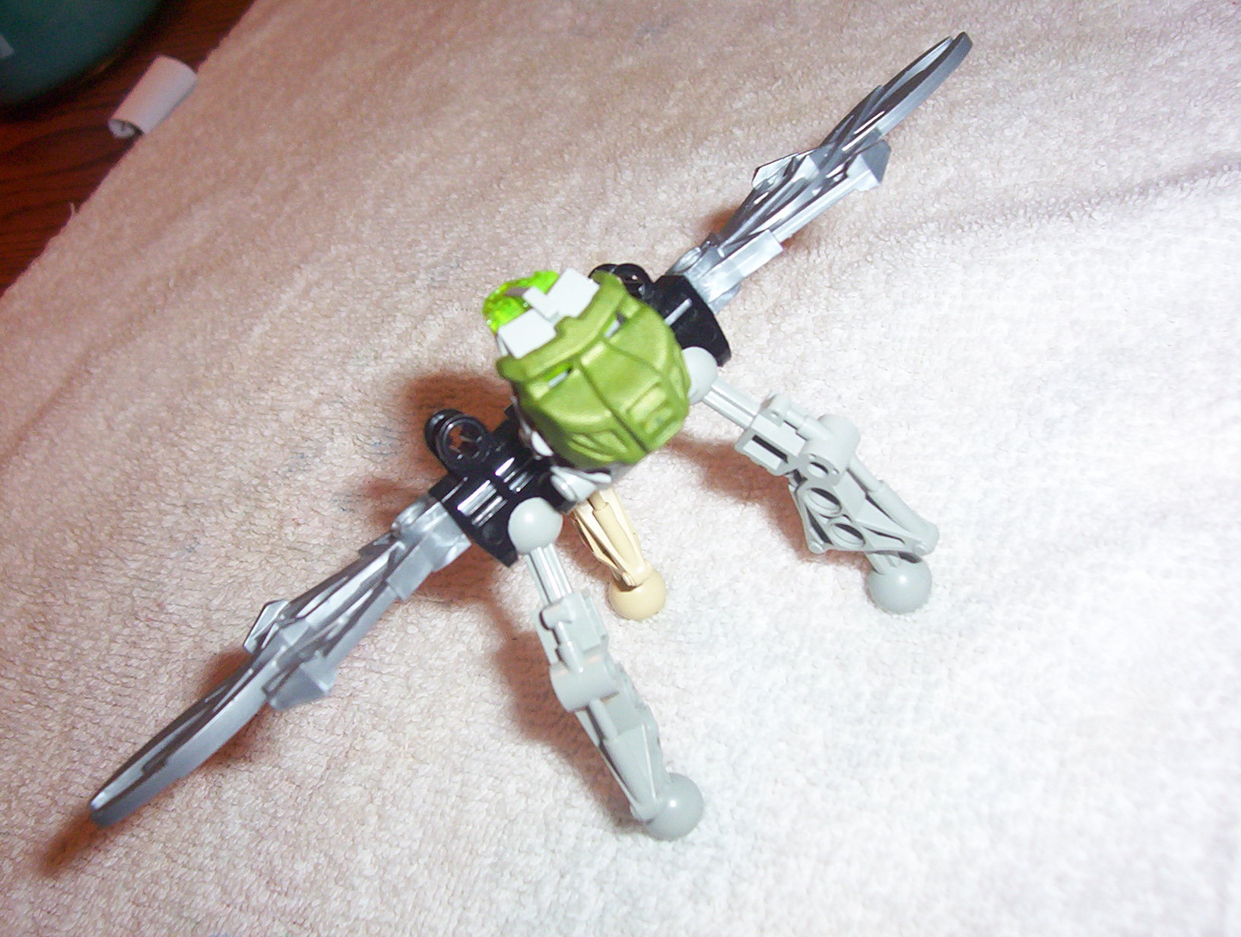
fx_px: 1545
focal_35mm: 43
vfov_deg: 33.7
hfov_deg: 43.8
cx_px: 620
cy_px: 468
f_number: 2.73
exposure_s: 1/60
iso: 140
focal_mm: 5.77
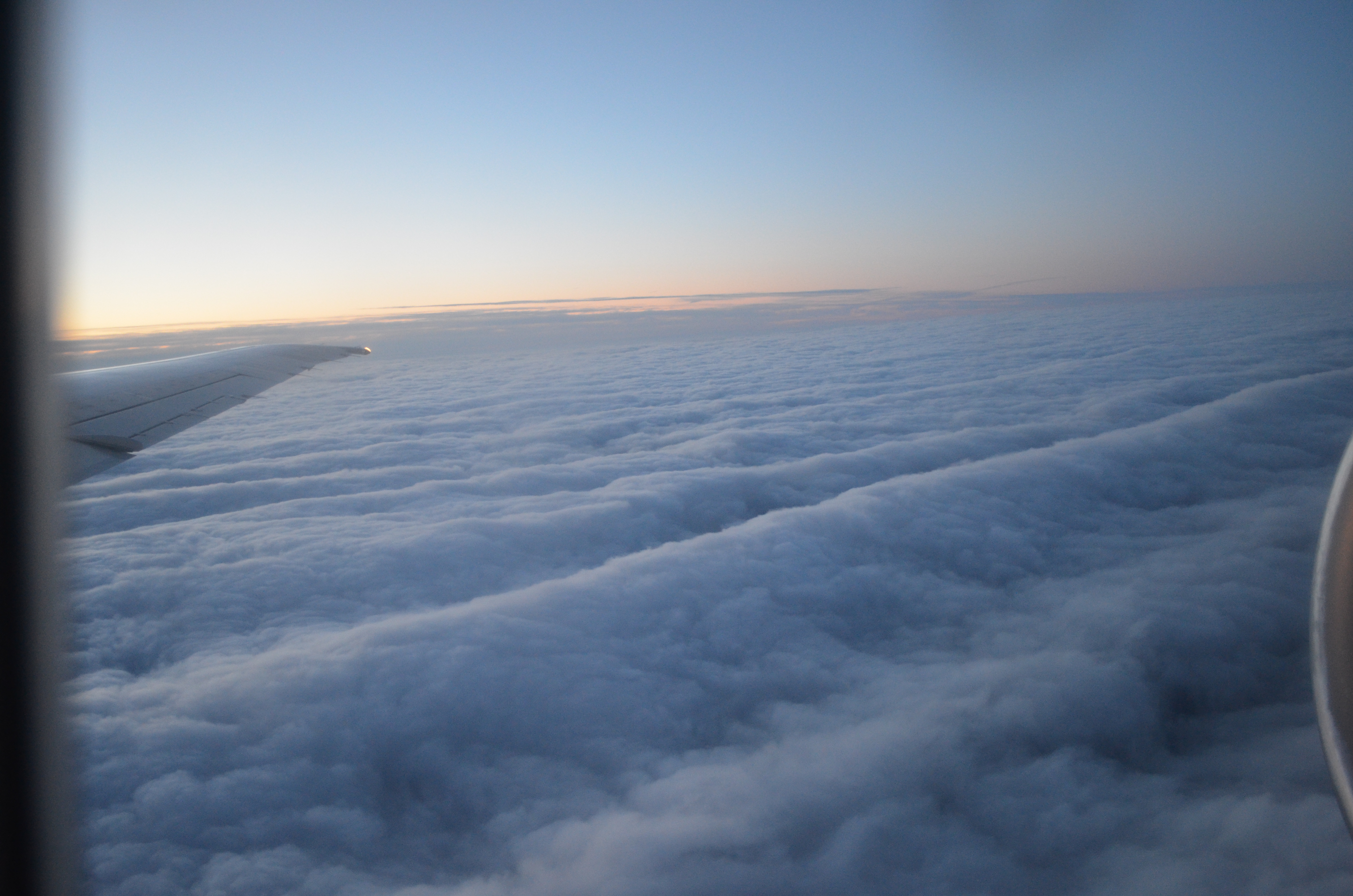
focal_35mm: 30
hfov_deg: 62.0
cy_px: 448
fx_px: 1125
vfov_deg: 43.4
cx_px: 676
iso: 1600
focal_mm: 20
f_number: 3.8
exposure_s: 1/160
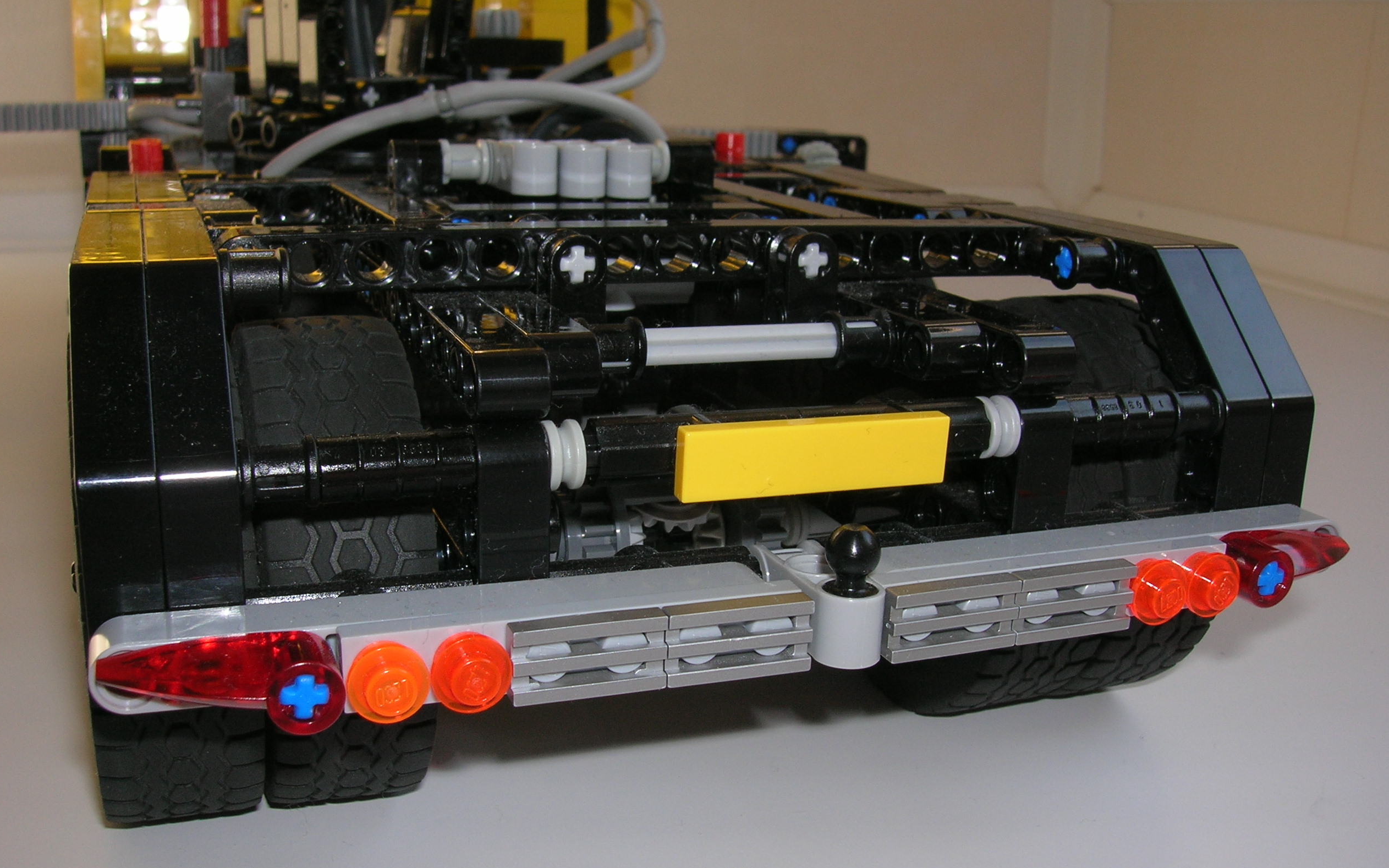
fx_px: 1401
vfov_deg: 34.3
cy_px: 517
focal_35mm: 37
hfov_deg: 52.7
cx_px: 680
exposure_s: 1/60.1
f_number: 4.9
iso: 50
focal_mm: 5.7
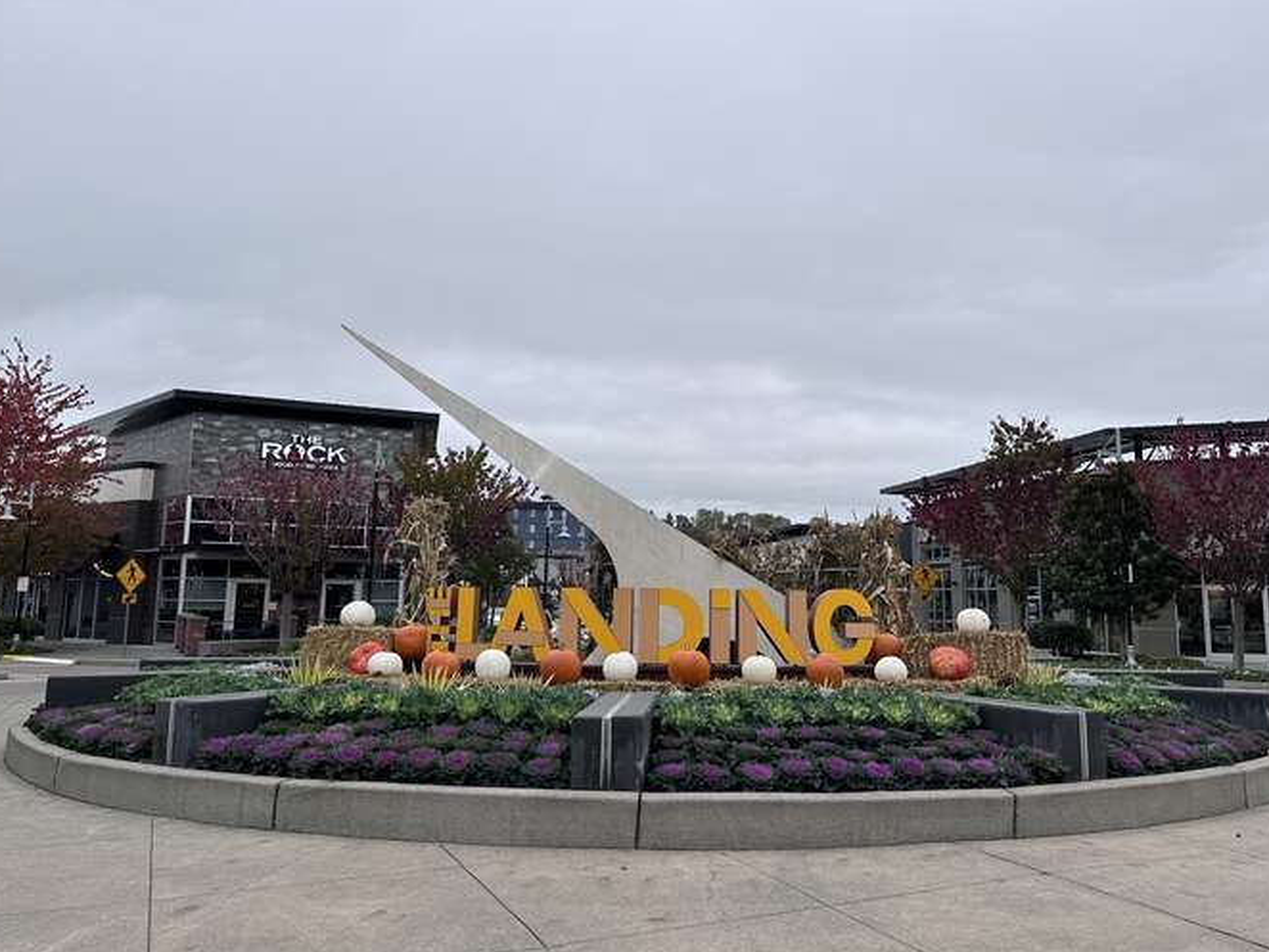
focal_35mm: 29
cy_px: 444
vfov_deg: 48.2
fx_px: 1064
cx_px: 679
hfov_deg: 61.6
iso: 80
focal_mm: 6.86
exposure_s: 1/740
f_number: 1.78
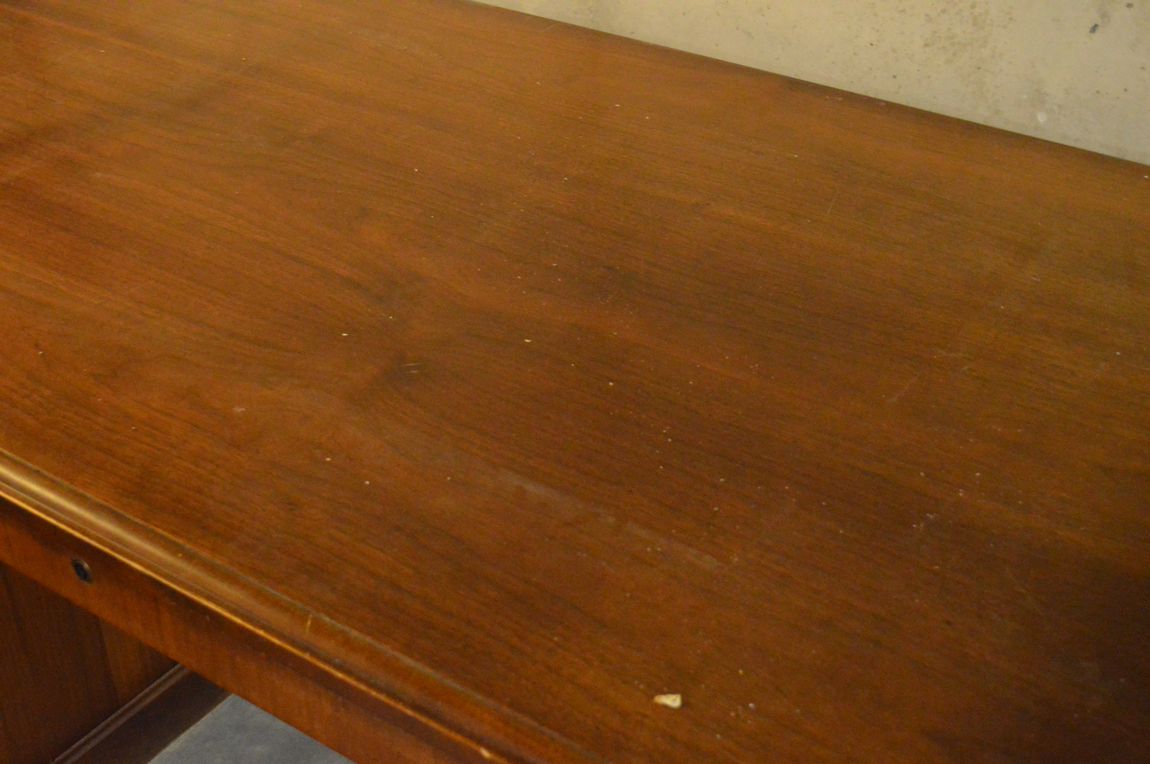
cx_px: 575
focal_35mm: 51
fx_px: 1628
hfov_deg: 38.9
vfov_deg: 26.4
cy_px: 382
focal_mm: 34
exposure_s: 1/50
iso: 6400
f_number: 5.6
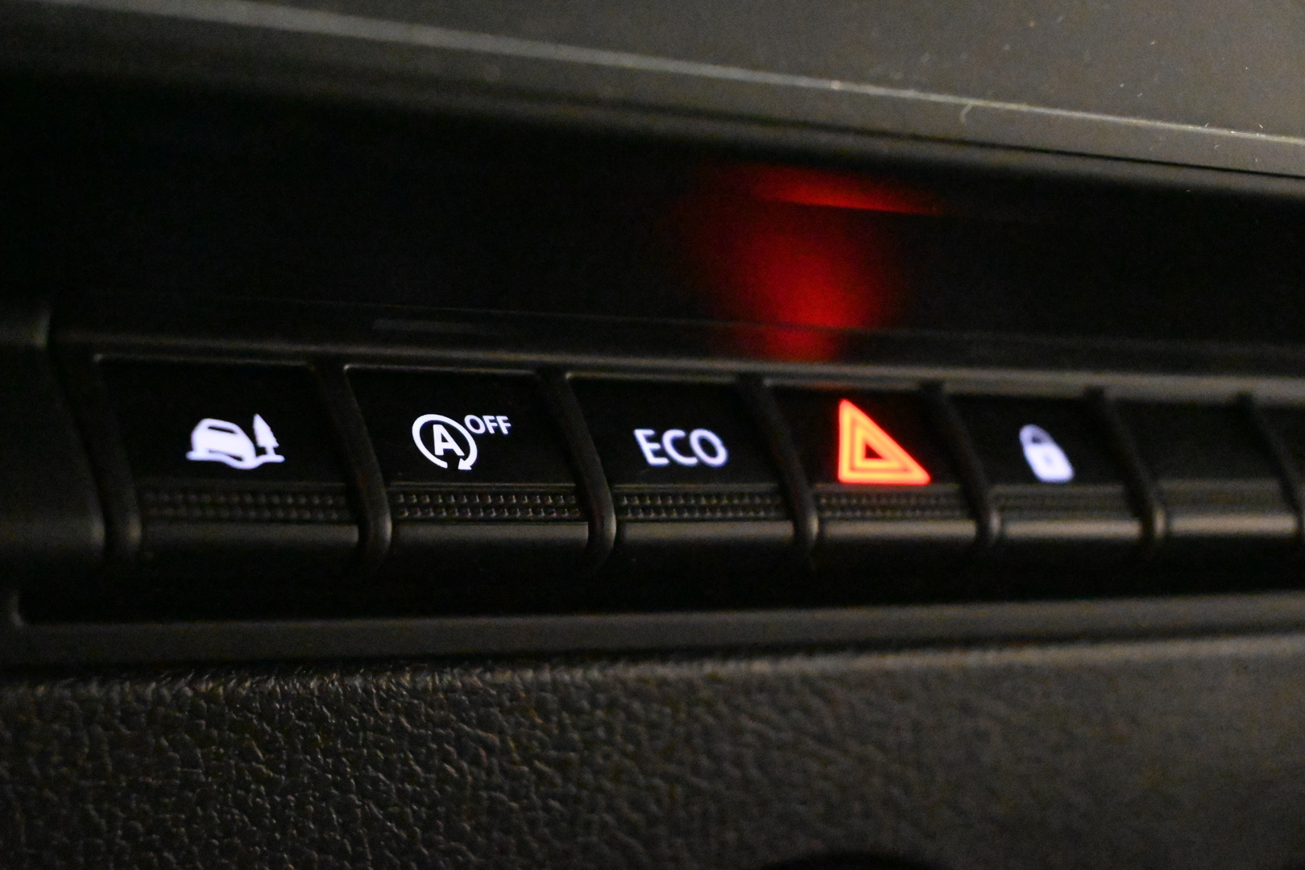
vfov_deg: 18.2
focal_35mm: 75
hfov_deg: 27.0
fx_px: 2719
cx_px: 652
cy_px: 435
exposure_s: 1/80
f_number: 6.3
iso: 32000
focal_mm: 50
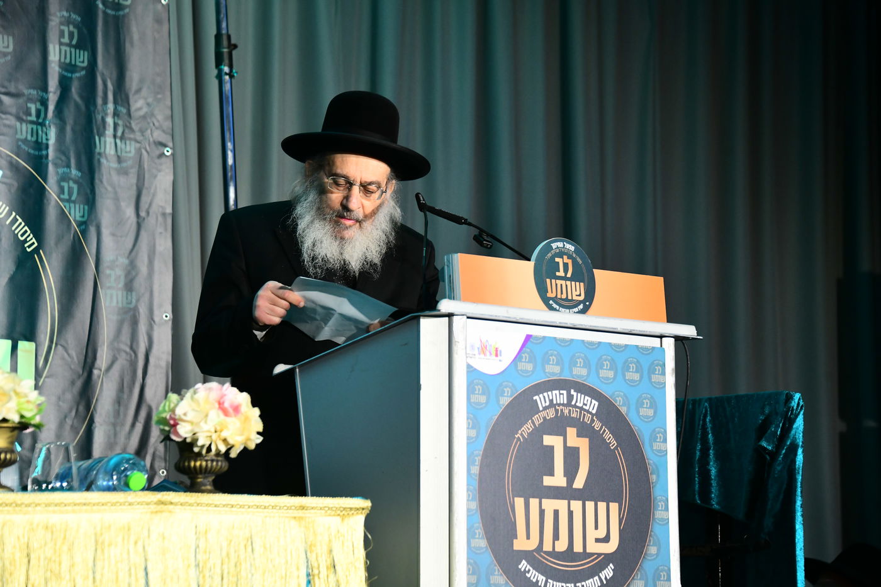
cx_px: 440
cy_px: 294
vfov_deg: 13.0
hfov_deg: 19.5
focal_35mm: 105
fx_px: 2569
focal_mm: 105
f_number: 5.6
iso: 3200
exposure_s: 1/125
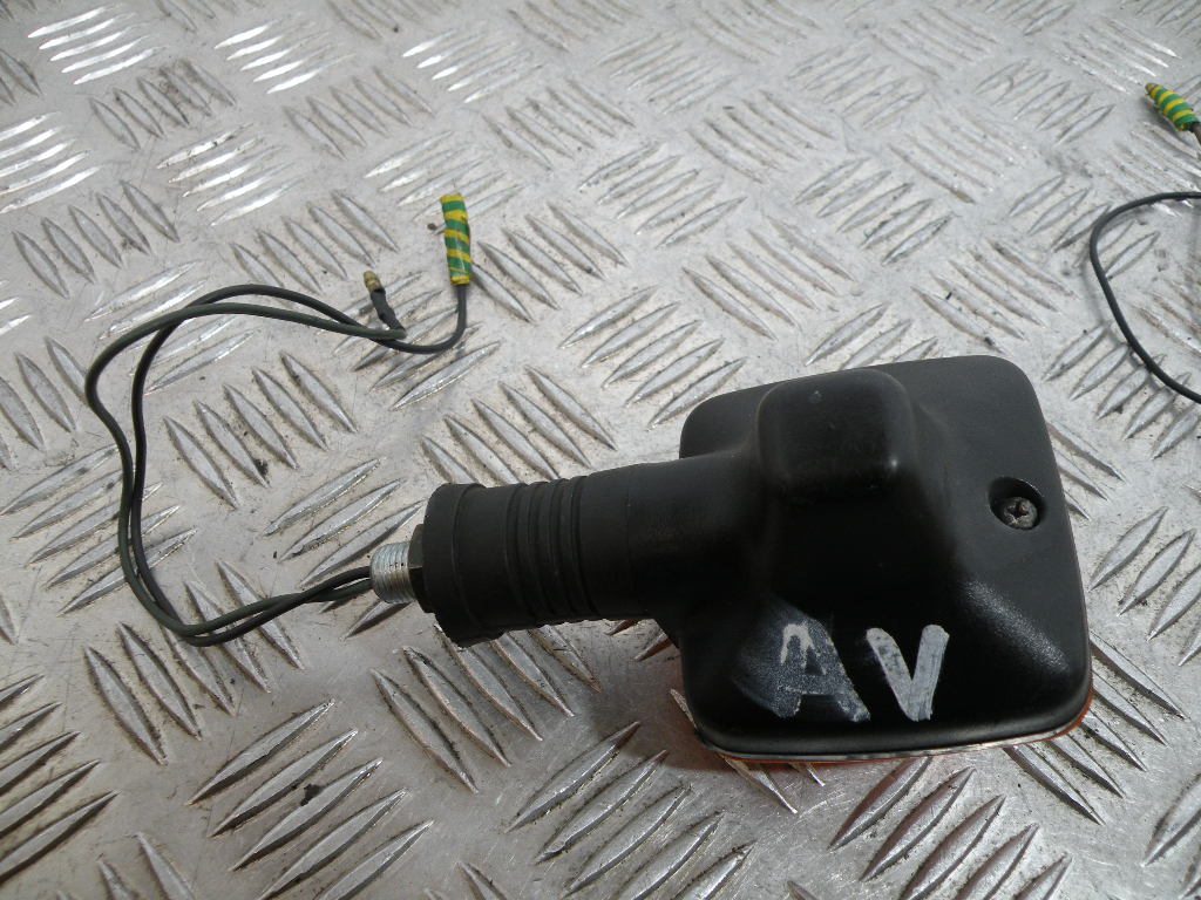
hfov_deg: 65.3
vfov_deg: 51.4
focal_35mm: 27
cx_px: 600
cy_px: 450
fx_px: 937
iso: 123
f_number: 2.8
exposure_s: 1/99.3
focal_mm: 4.7
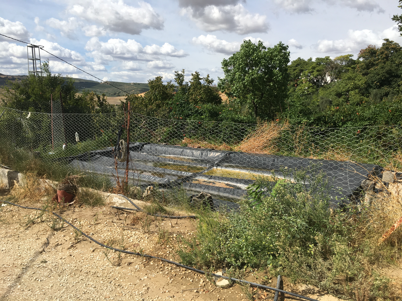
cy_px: 150
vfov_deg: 48.2
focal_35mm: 29
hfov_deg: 61.7
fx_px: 337
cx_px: 201
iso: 25
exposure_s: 1/2262
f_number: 2.2
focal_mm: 4.15
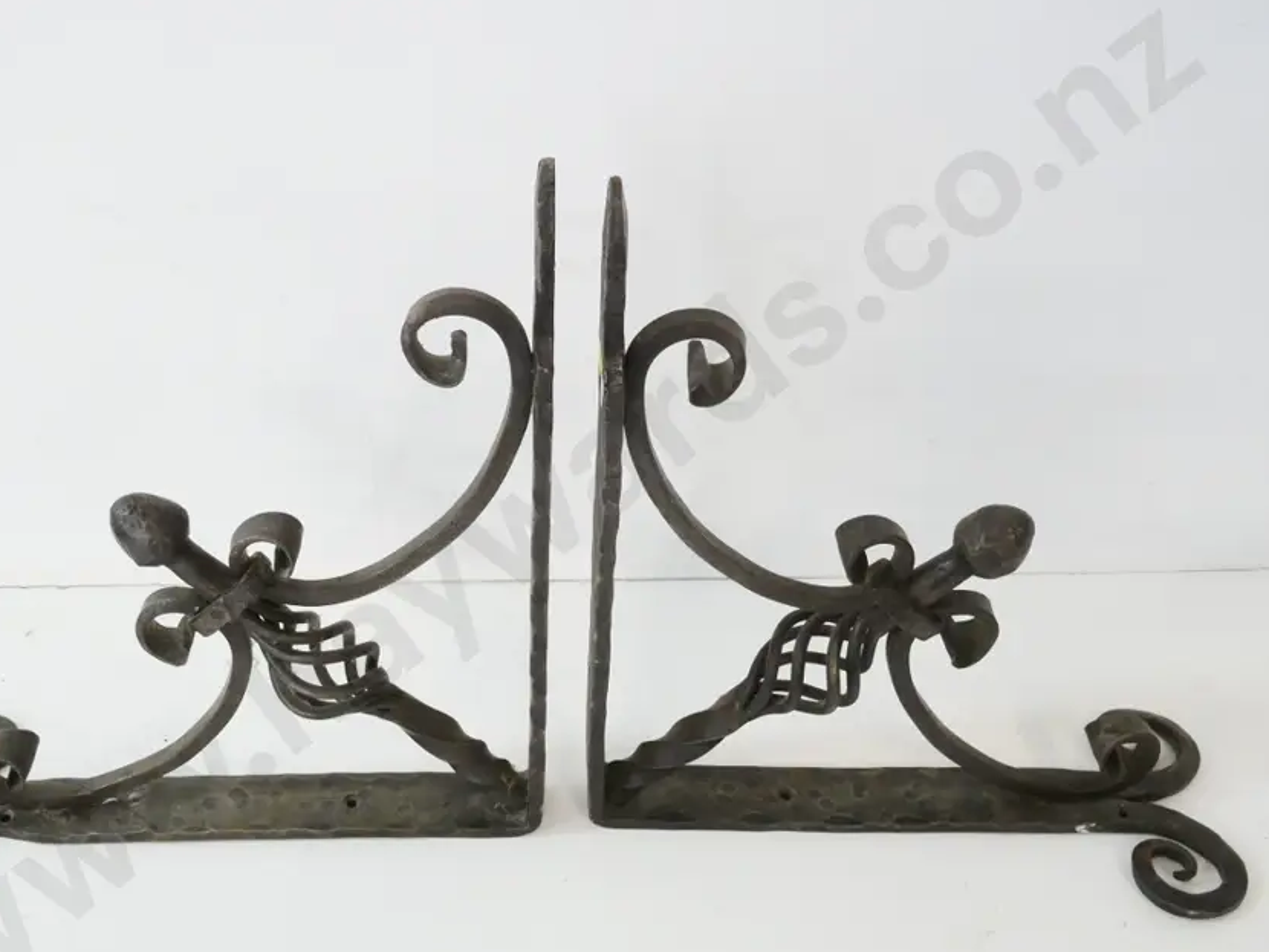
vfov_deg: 38.7
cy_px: 509
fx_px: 1357
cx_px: 555
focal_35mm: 37
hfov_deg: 50.0
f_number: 6.3
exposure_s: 1/60
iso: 3200
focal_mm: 15
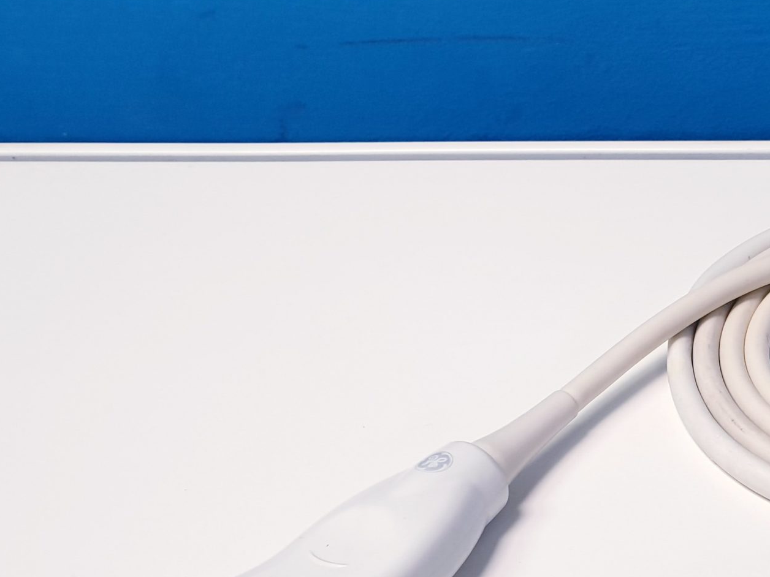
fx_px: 1179
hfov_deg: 33.3
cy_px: 521
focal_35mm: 53
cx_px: 761
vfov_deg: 26.6
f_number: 2.4
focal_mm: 4.3
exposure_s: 1/50
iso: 125
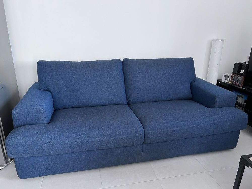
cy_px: 94
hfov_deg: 67.3
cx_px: 126
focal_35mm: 26
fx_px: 189
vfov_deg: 53.1
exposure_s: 1/60
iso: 160
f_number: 1.5
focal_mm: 5.7
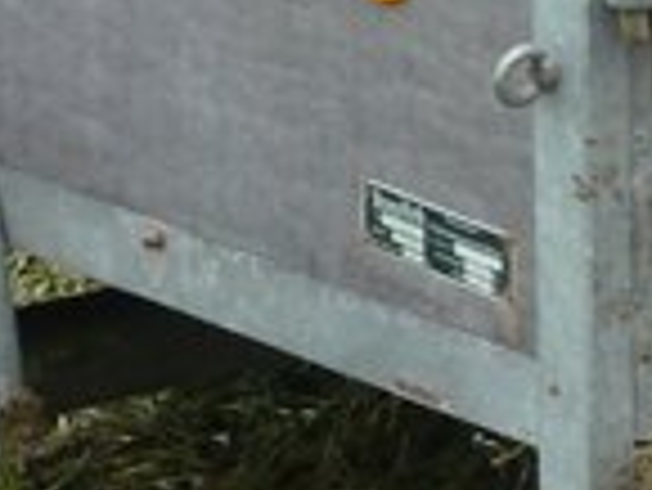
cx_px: 850
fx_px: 6956
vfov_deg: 4.0
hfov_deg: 5.3
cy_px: -315
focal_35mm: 369
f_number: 4.1
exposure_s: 1/160
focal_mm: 11
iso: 160
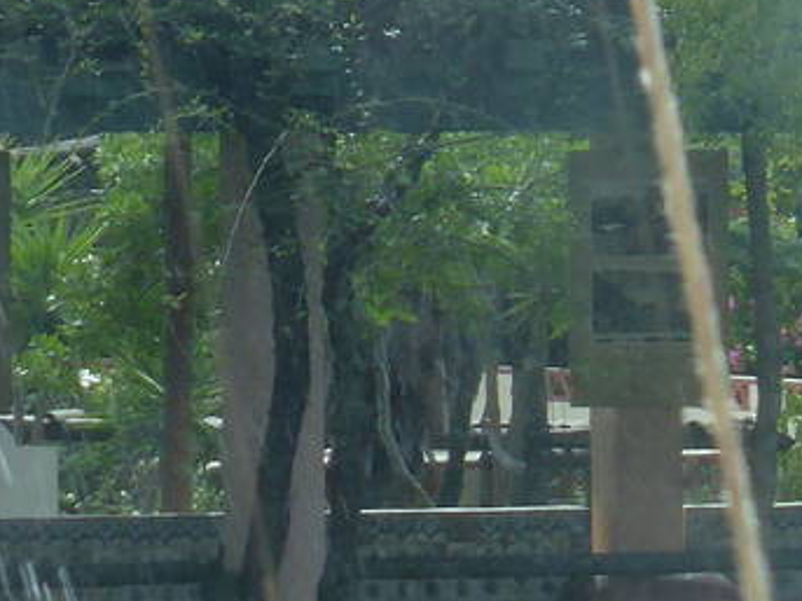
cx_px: 1861
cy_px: 882
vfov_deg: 3.5
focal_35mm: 425
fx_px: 9843
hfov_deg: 4.6
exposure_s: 1/200
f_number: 5.2
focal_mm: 15.1
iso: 100
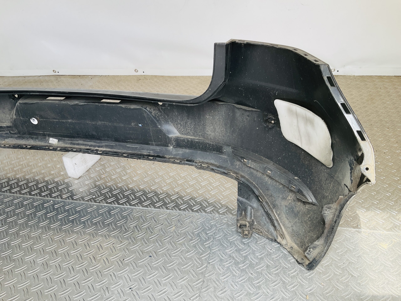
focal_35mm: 29
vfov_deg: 48.2
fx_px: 336
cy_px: 150
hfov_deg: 61.7
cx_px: 200
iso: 16
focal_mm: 3
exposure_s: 1/129
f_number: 1.8
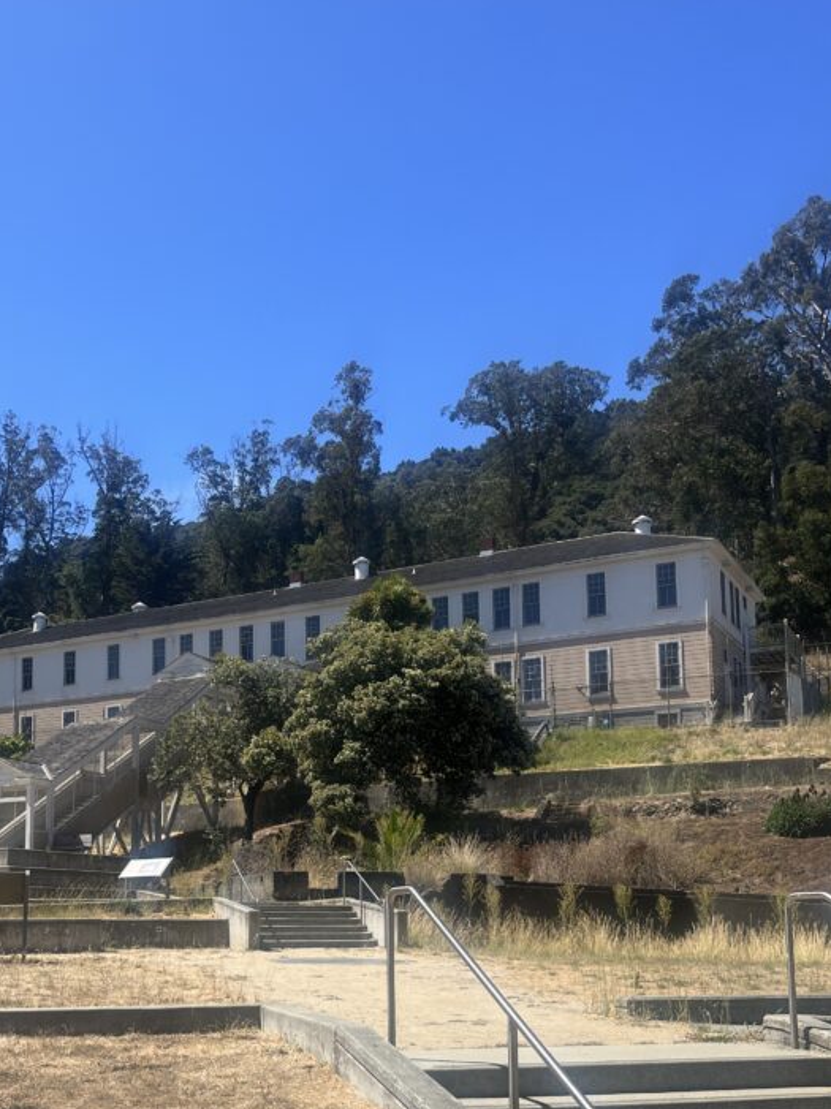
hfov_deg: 37.5
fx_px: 1217
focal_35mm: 38
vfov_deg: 47.7
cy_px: 793
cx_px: 317
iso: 50
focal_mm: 5.1
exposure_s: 1/2967
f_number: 1.6
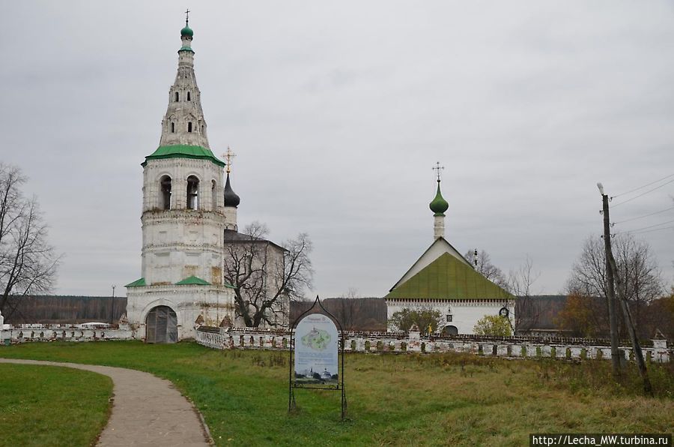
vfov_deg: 36.7
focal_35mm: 36
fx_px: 673
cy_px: 224
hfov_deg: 53.2
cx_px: 337
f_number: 5.6
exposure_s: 1/125
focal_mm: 24
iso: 400
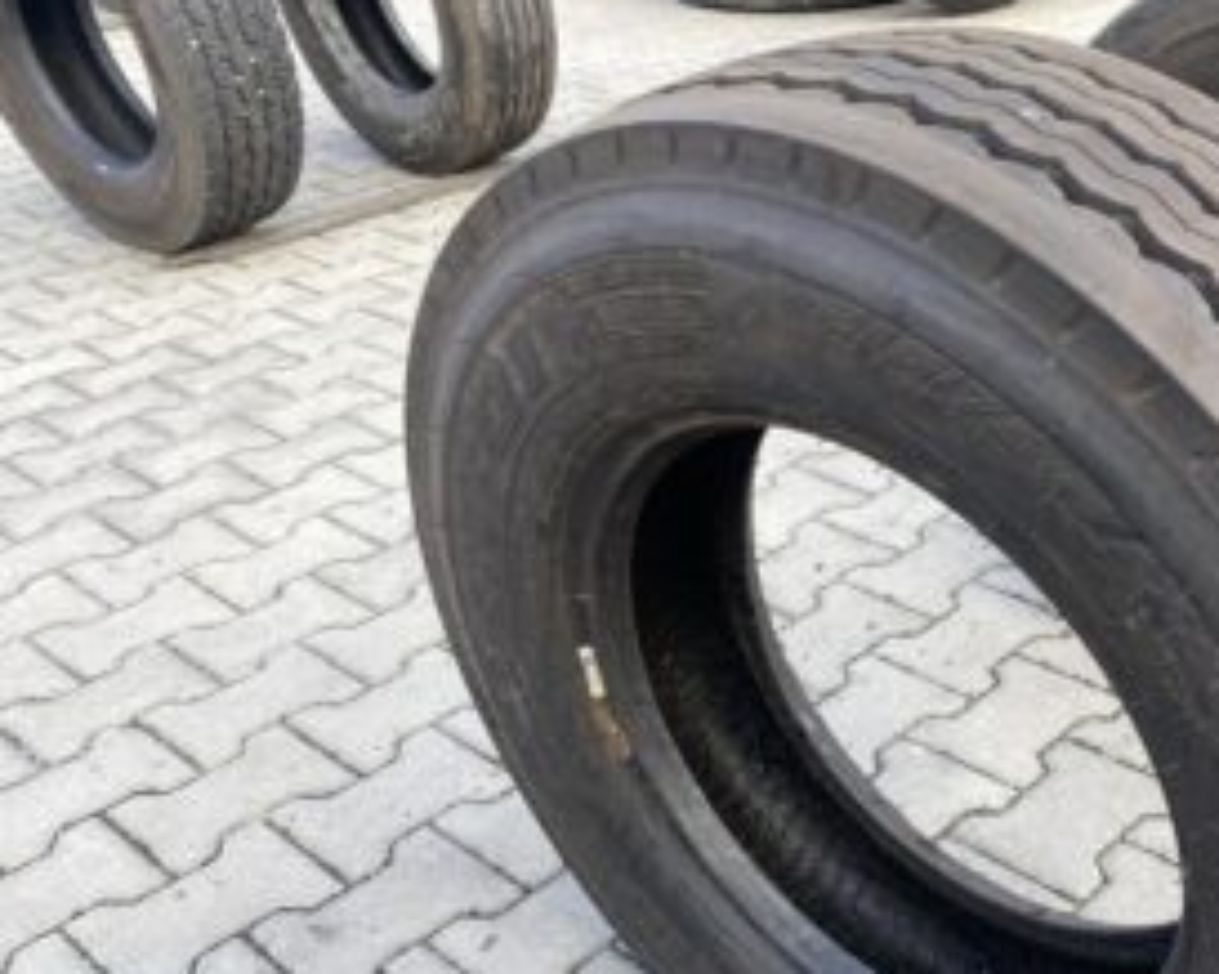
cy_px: 708
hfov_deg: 44.2
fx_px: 1442
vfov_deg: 36.6
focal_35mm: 40
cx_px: 924
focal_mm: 4.25
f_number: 1.8
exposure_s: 1/242
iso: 32
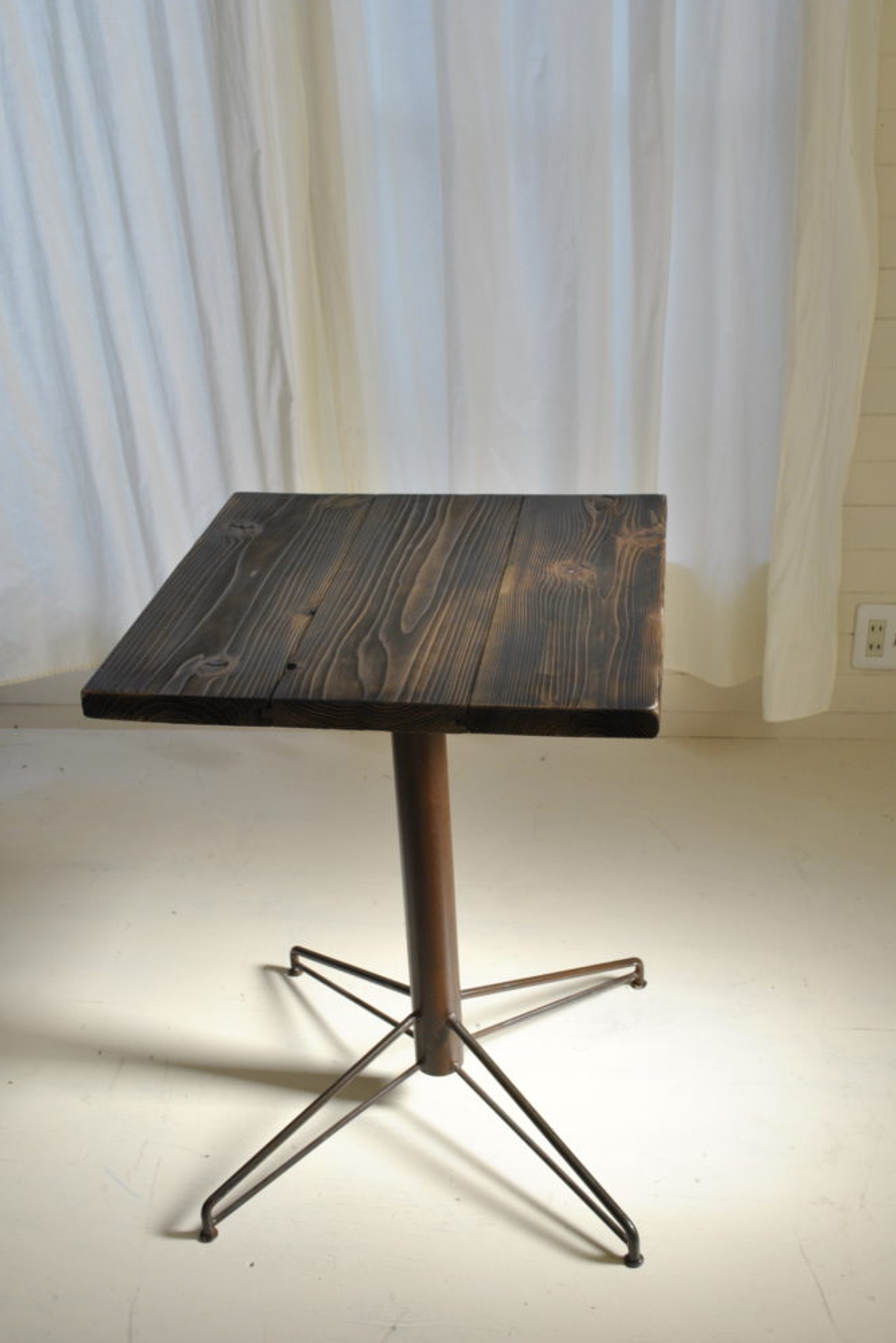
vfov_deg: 48.5
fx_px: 1493
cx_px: 443
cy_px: 672
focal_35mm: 40
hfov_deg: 33.4
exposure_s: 1/160
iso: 400
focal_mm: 26
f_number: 6.3
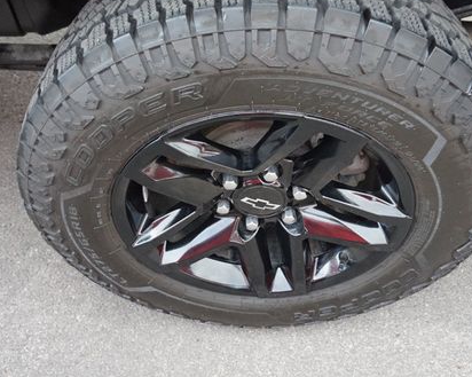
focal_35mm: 35
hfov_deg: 51.6
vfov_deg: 41.8
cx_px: 230
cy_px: 136
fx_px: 489
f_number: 4
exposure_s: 1/160
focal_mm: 16
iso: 1250
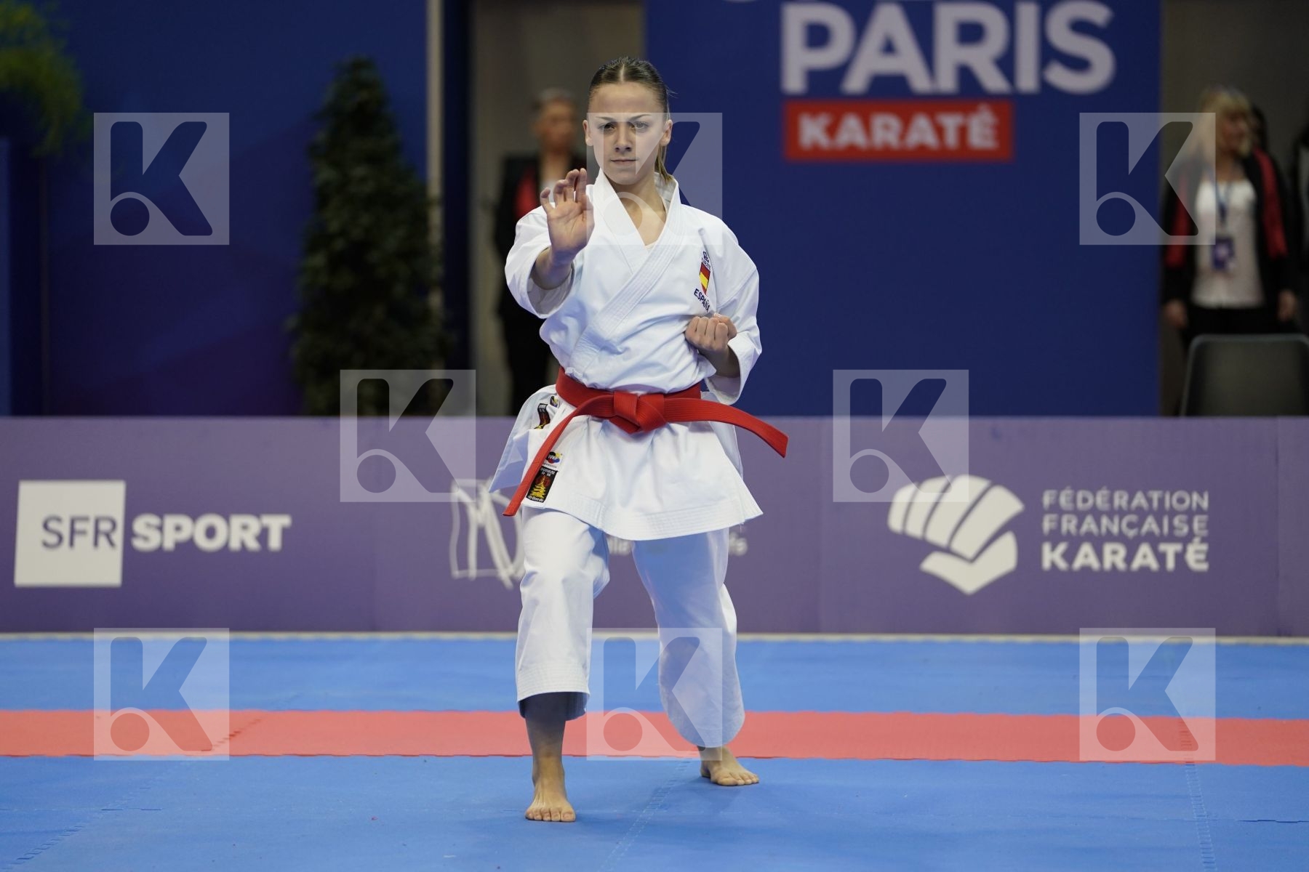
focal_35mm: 144
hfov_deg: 14.3
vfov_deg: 9.5
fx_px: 5236
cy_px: 436
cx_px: 654
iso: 1250
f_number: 2.8
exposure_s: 1/500
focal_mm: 144
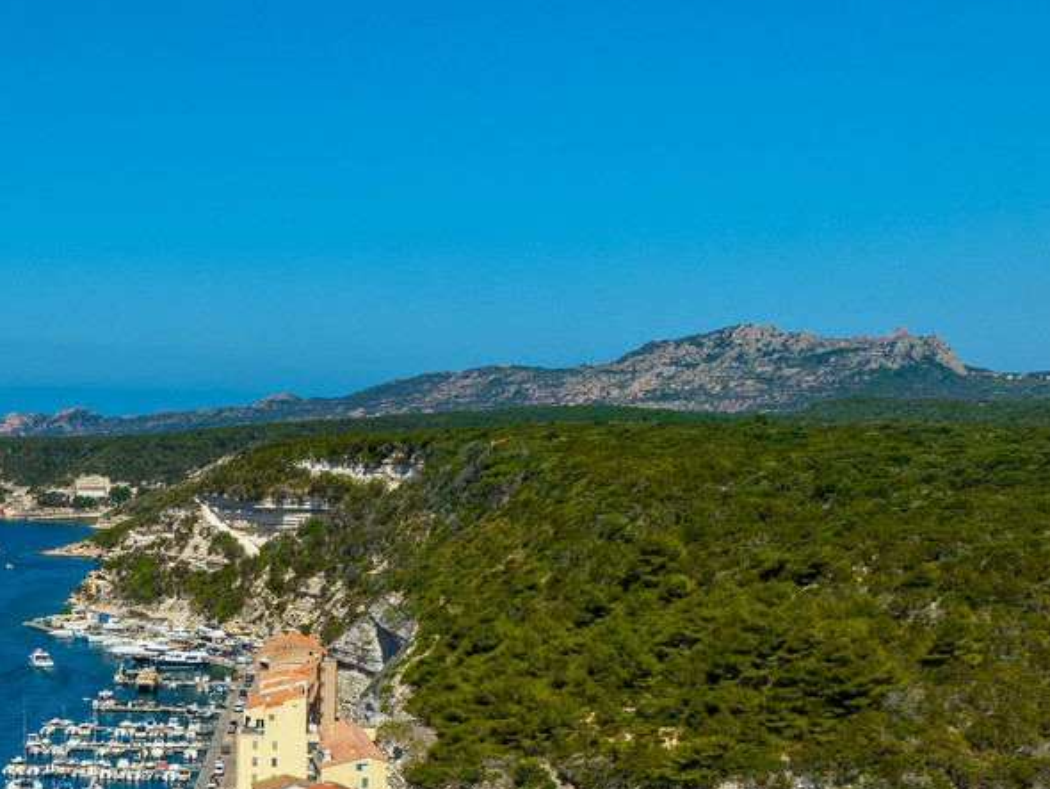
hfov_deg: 27.2
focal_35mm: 65
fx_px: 1972
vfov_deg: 21.9
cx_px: -117
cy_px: 753
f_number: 8
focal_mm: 12.3
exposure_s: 1/400
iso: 100
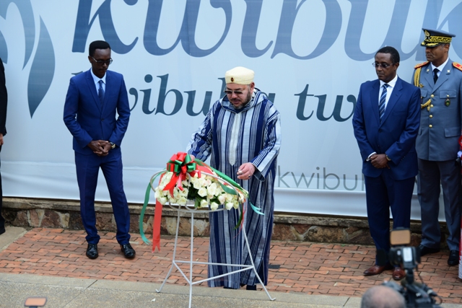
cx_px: 231
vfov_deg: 11.0
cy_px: 154
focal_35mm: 125
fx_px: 1604
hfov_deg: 16.4
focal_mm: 125
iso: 320
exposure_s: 1/320
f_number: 6.3
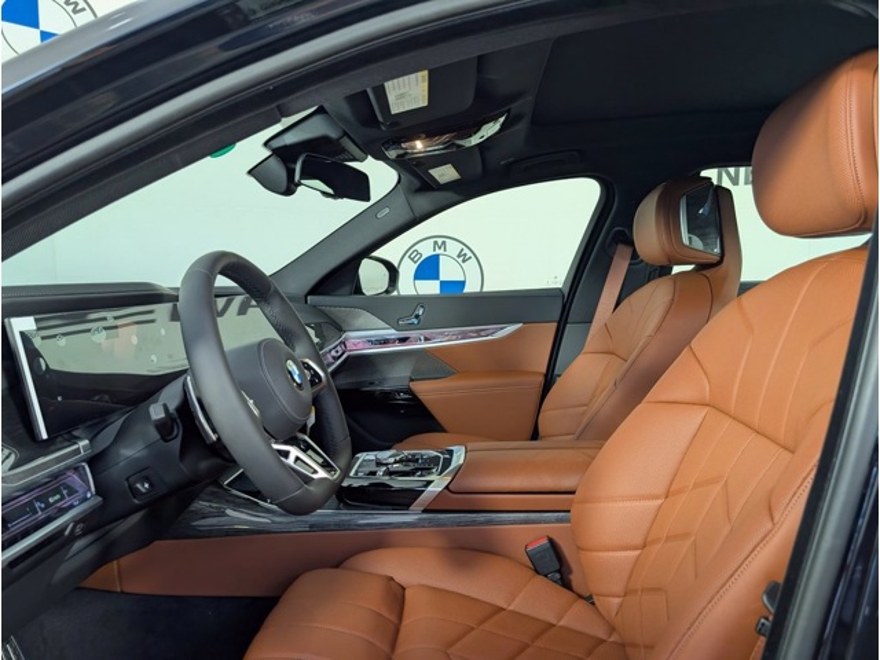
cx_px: 440
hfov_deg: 71.6
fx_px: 610
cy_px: 330
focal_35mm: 24
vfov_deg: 56.8
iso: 93
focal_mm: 6.9
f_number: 1.68
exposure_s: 1/132
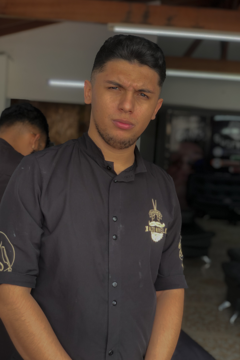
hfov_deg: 24.6
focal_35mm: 55
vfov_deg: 36.2
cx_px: 114
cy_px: 179
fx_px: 550
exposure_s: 1/60
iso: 20
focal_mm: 6
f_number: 2.4
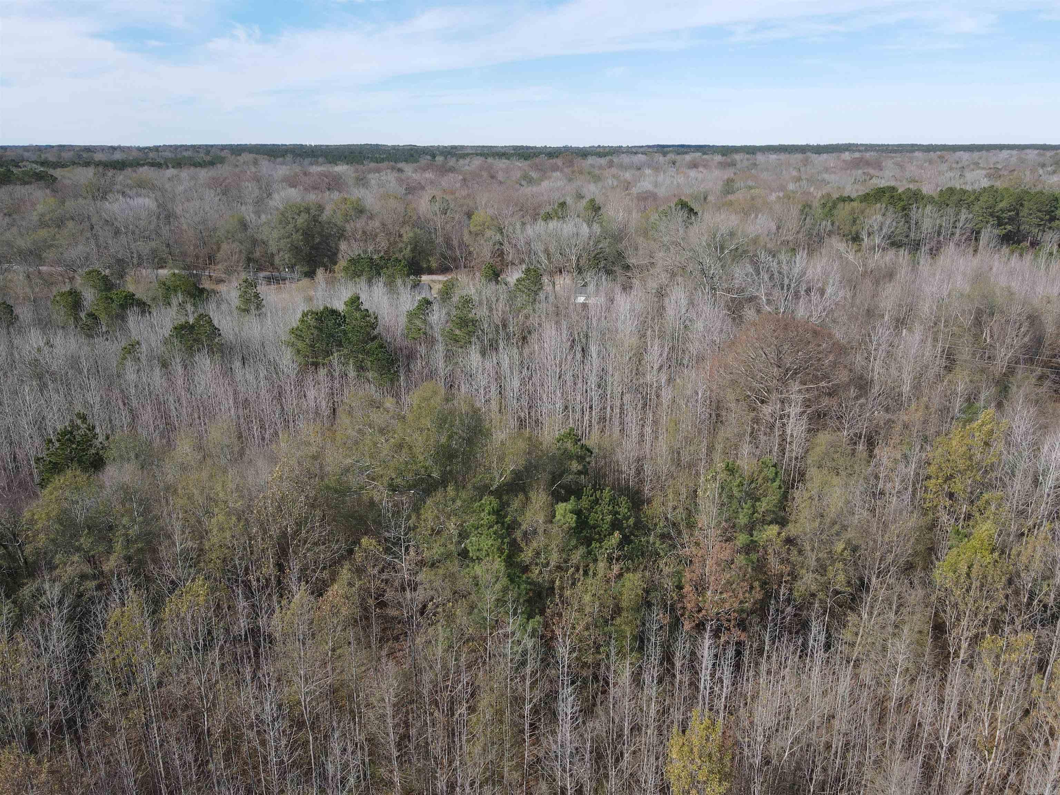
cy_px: 398
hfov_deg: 71.6
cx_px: 530
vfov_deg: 56.8
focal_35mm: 24
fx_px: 735
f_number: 2.8
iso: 100
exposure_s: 1/500
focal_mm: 4.5
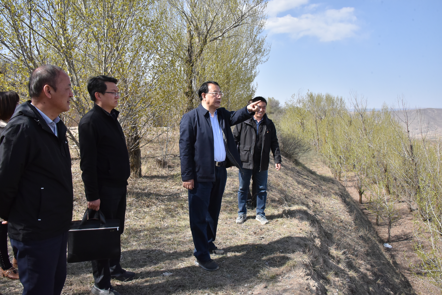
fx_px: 344
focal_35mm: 28
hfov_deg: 65.5
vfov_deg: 46.4
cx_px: 221
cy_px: 148
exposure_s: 1/1600
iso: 2500
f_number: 13
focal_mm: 28
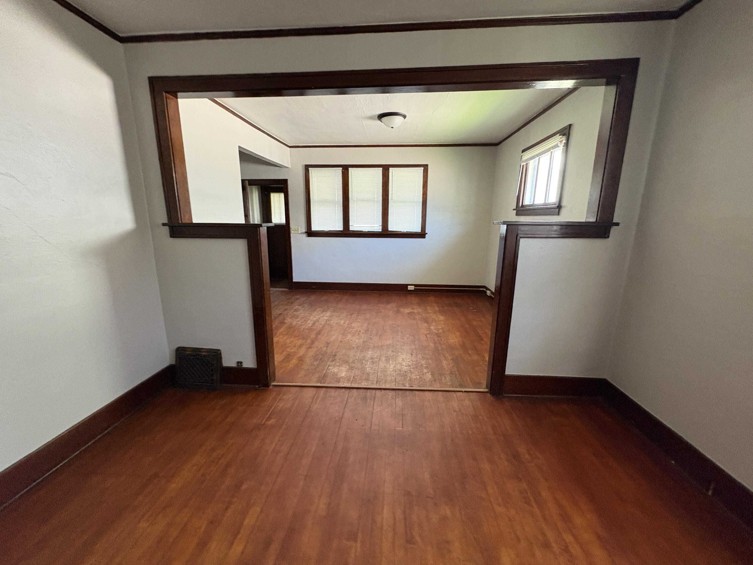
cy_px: 282
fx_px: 305
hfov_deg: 102.1
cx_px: 376
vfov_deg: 85.7
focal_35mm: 14
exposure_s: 1/60
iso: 500
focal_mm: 2.22
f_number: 2.2
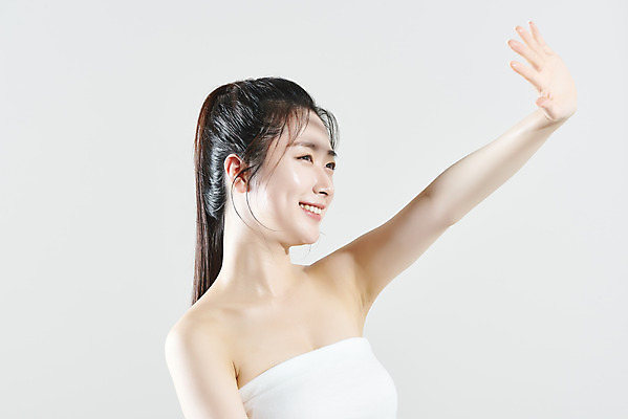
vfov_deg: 13.1
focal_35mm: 105
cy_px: 210
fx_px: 1832
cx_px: 314
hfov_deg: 19.4
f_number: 11
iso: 400
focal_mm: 105
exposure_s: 1/125
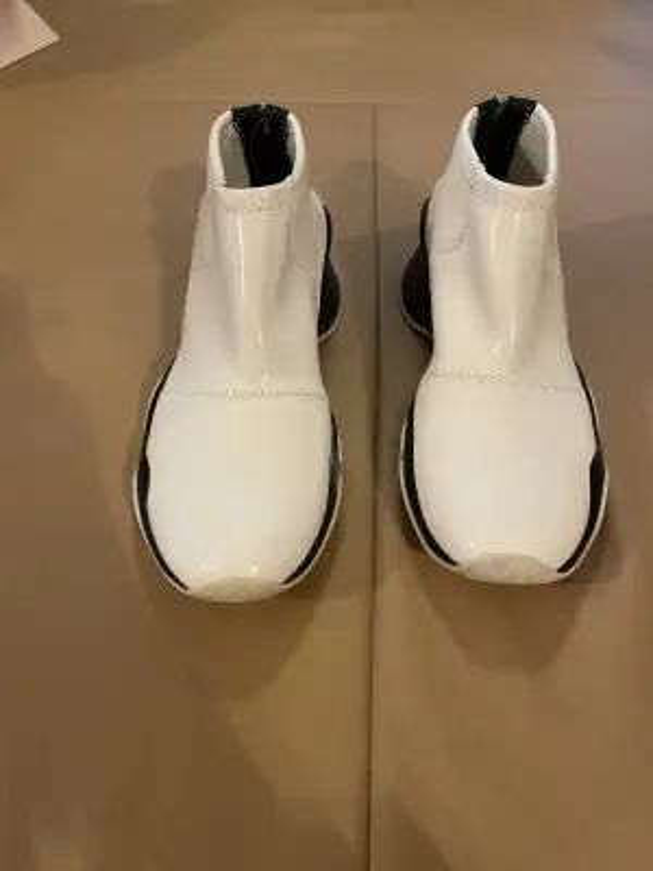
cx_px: 326
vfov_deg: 67.3
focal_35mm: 26
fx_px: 654
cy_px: 436
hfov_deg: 53.1
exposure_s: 1/50
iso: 320
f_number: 1.6
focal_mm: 4.2
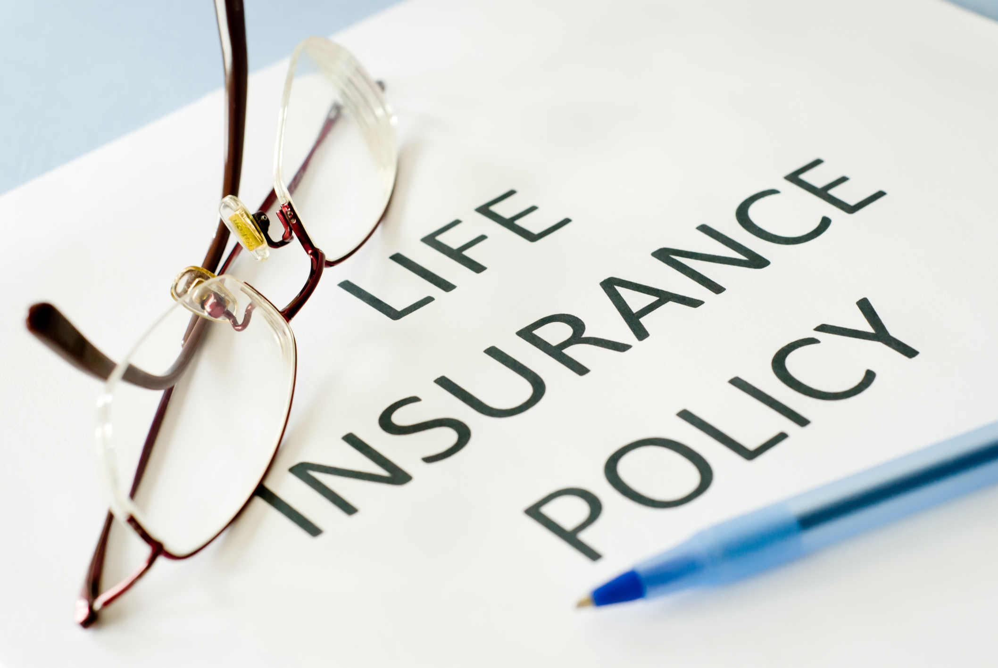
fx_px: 2082
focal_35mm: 75
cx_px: 499
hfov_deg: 27.0
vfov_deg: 18.2
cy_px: 334
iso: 200
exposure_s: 1/25
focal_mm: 50
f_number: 5.6
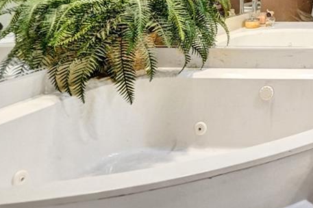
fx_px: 426
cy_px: -59
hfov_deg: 26.8
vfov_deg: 24.2
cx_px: 483
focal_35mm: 49
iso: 1250
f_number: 2.8
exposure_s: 1/100
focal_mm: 14
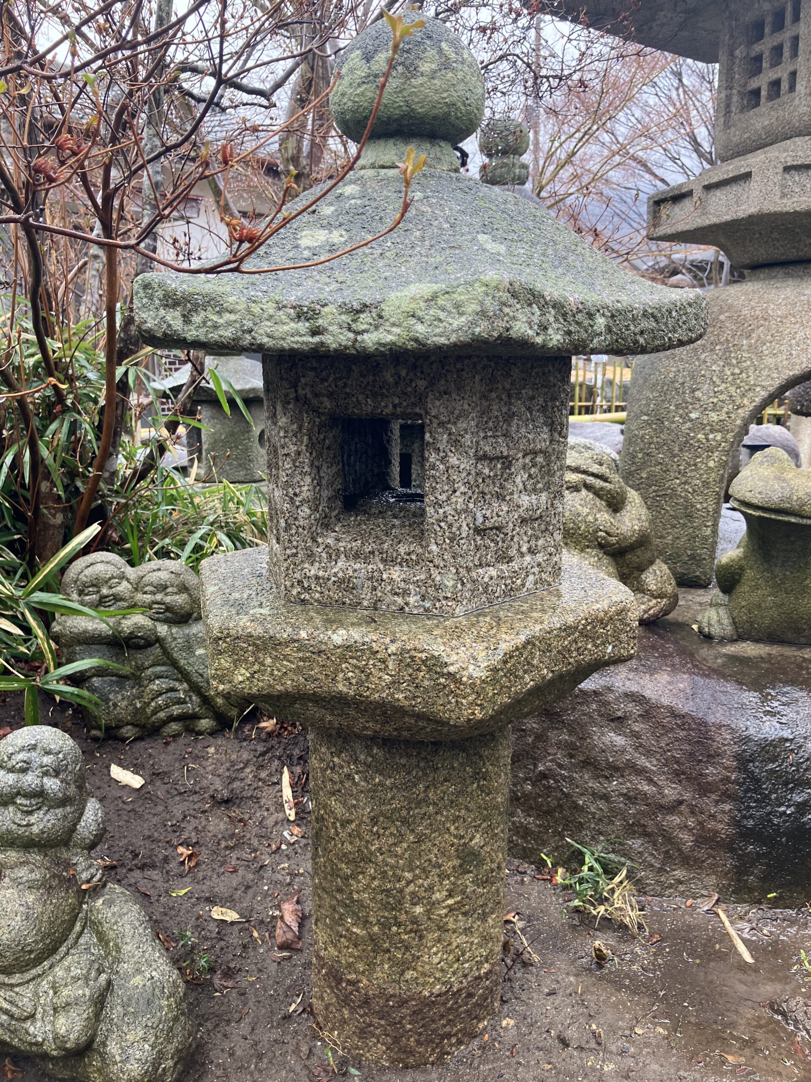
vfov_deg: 63.4
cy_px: 541
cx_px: 406
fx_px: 875
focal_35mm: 28
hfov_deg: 49.7
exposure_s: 1/124
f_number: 1.8
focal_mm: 3.99
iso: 40
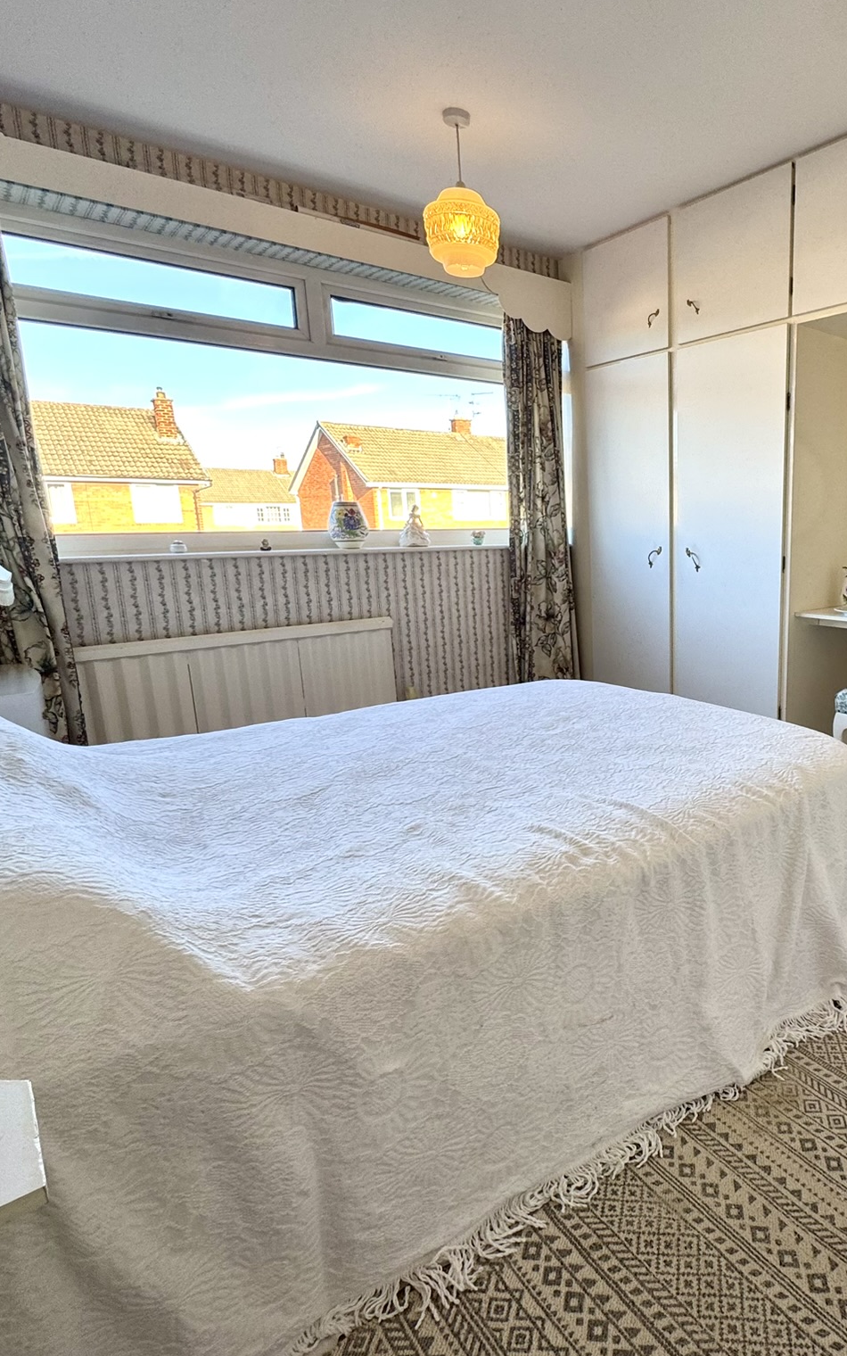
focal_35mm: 20
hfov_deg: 55.9
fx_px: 739
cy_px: 673
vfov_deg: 85.1
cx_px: 663
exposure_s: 1/99
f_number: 2.2
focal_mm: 2.22
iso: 64
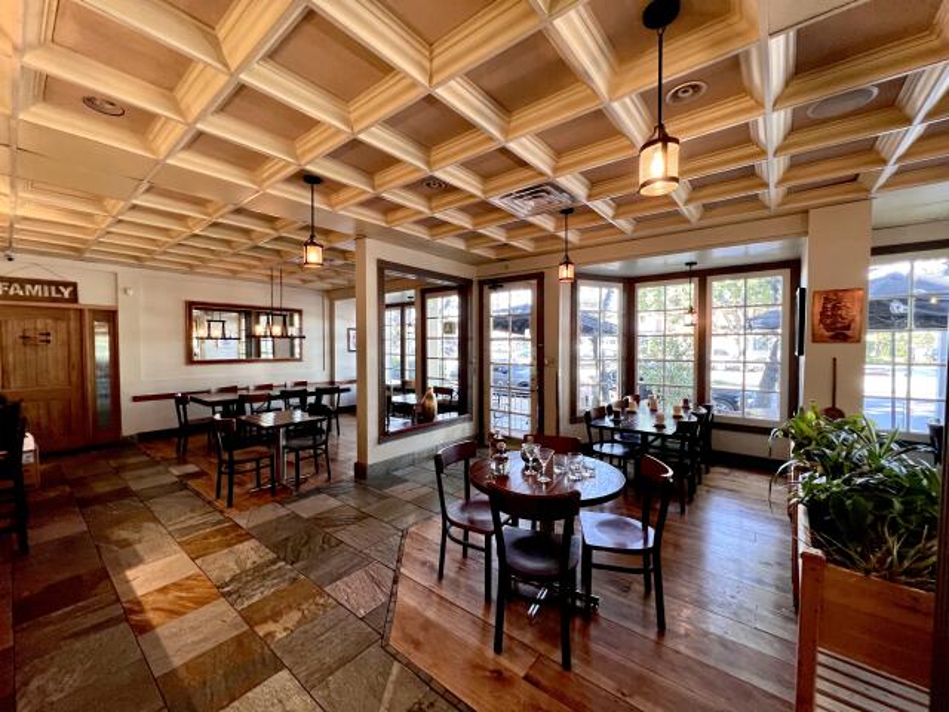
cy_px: 356
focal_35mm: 13
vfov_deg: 89.9
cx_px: 474
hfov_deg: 106.2
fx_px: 356
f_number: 1.8
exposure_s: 1/120
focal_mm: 1.57
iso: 200
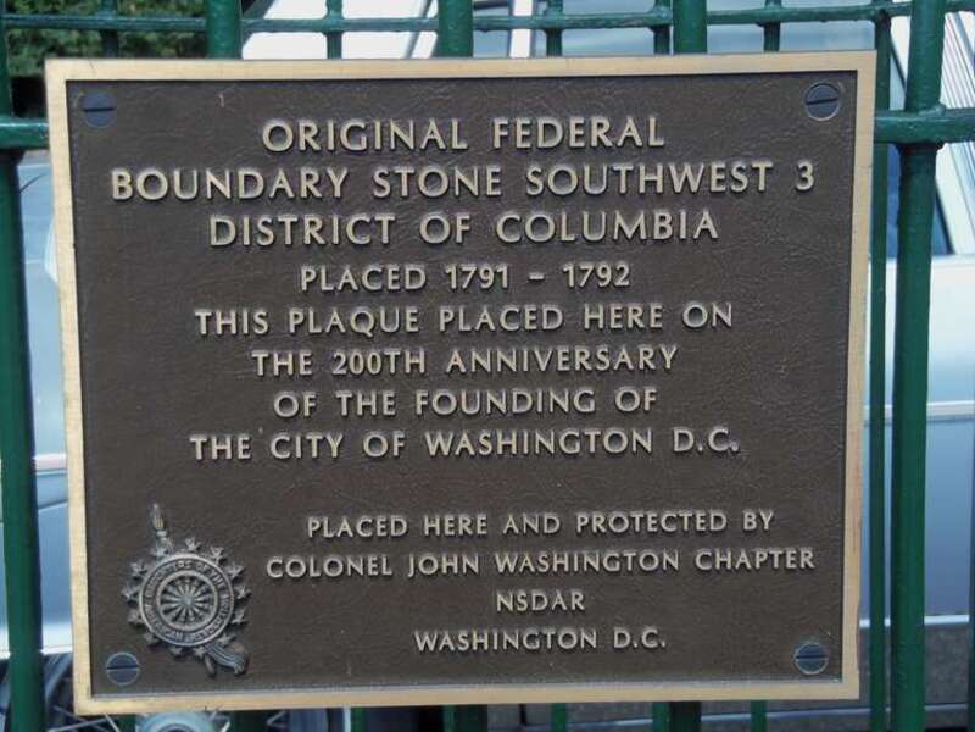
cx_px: 488
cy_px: 366
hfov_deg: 25.3
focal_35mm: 77
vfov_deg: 19.1
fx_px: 2169
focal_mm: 13.7
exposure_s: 1/125
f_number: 5
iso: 64
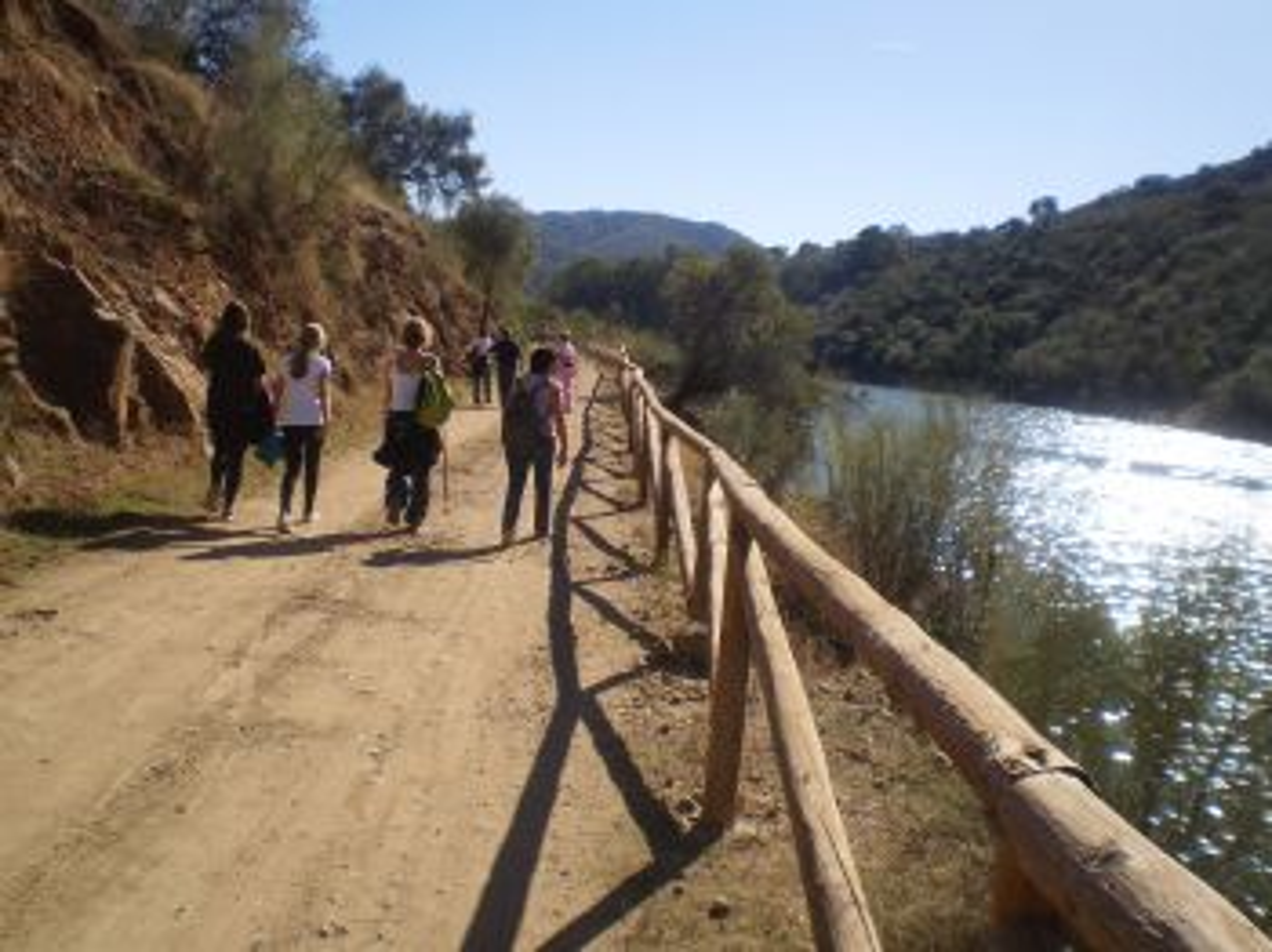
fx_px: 1322
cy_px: 476
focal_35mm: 36
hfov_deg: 51.4
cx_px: 636
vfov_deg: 39.6
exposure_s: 1/640
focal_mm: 6.3
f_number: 4.6
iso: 64
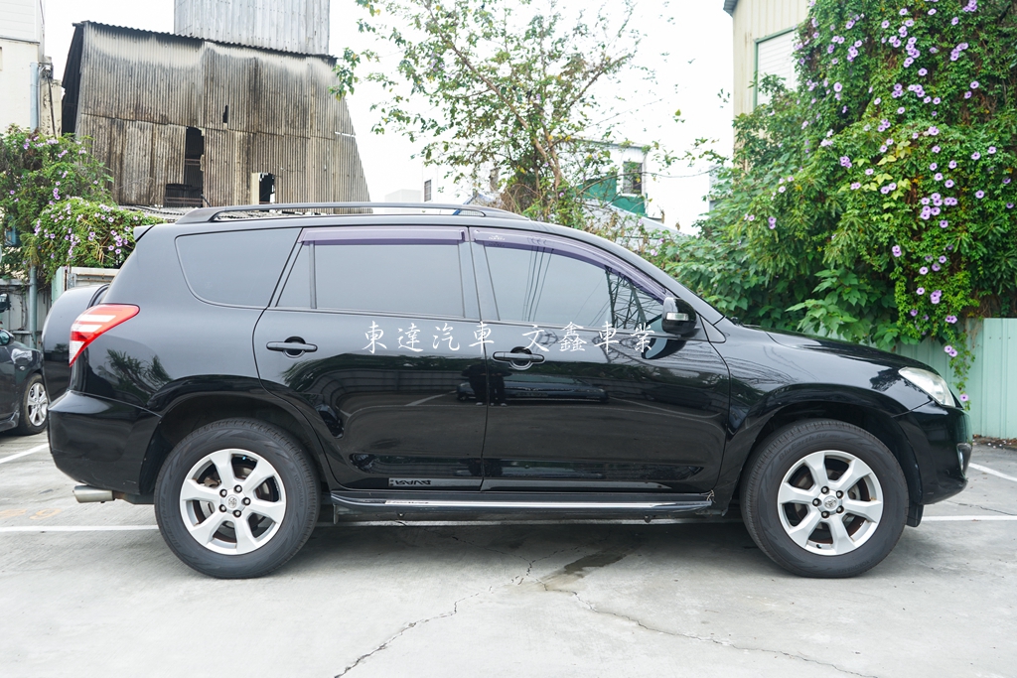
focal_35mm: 30
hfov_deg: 61.9
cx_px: 508
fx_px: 848
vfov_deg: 43.6
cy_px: 339
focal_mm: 30
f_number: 4
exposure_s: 1/40
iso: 100
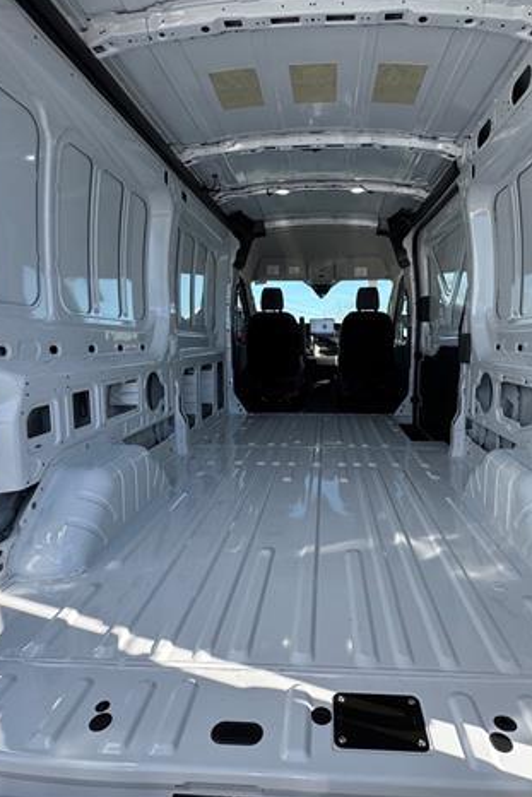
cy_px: 388
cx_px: 303
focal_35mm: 20
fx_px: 443
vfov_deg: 83.9
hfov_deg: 61.7
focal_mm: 2.22
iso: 40
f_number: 2.2
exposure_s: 1/356
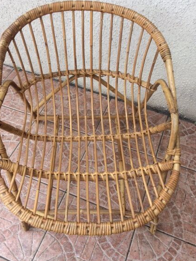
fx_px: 249
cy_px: 131
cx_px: 85
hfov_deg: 42.9
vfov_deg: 55.3
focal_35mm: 33
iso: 32
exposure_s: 1/441
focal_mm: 4.15
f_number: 2.2
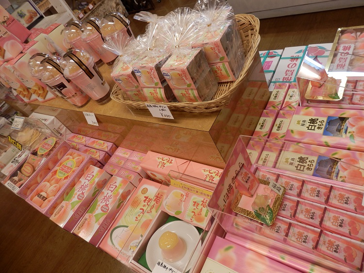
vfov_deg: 54.9
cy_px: 136
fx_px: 263
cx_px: 182
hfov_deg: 69.4
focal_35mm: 25
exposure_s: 1/30
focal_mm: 4.5
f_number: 3
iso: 100
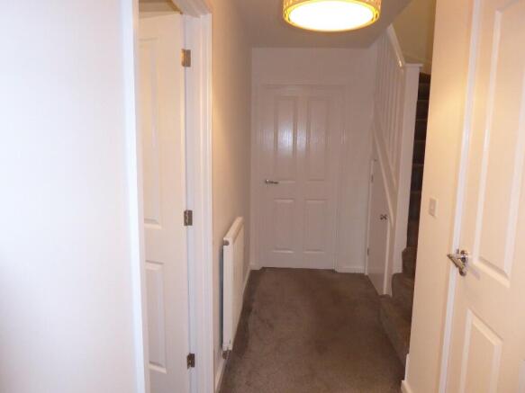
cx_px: 262
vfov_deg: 54.9
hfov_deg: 69.4
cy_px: 196
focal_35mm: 25
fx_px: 379
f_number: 3.3
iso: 800
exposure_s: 1/60
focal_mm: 4.3
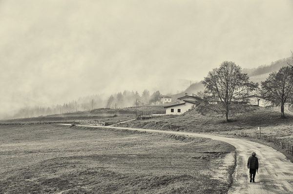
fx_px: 878
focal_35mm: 108
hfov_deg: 19.0
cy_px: 97
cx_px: 146
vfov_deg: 12.6
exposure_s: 1/200
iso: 200
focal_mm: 72
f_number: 10
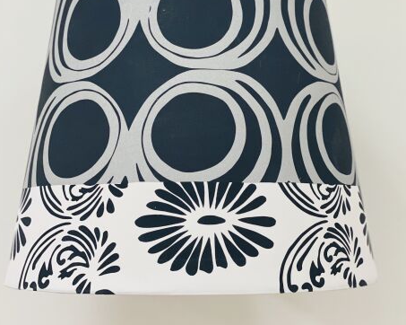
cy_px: 111
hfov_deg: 27.1
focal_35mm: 70
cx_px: 205
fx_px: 841
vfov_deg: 21.8
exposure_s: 1/100
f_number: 2
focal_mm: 6
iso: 160
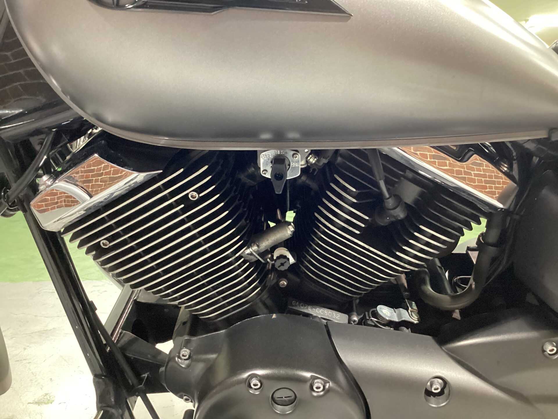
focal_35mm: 31
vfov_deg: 45.4
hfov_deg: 58.4
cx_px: 279
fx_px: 500
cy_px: 210
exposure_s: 1/24
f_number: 2.4
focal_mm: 3.3
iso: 800
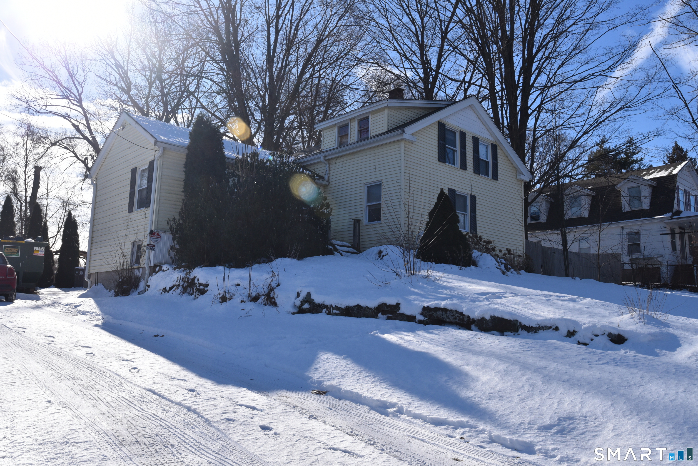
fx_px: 582
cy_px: 233
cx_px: 349
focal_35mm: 30
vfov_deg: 43.6
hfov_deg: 61.9
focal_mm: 30
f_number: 16
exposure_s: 1/1000
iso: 800
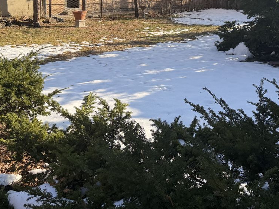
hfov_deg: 40.8
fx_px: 371
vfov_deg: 30.2
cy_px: 23
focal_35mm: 46
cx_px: 181
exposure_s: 1/3021
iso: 80
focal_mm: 6.76
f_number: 1.78
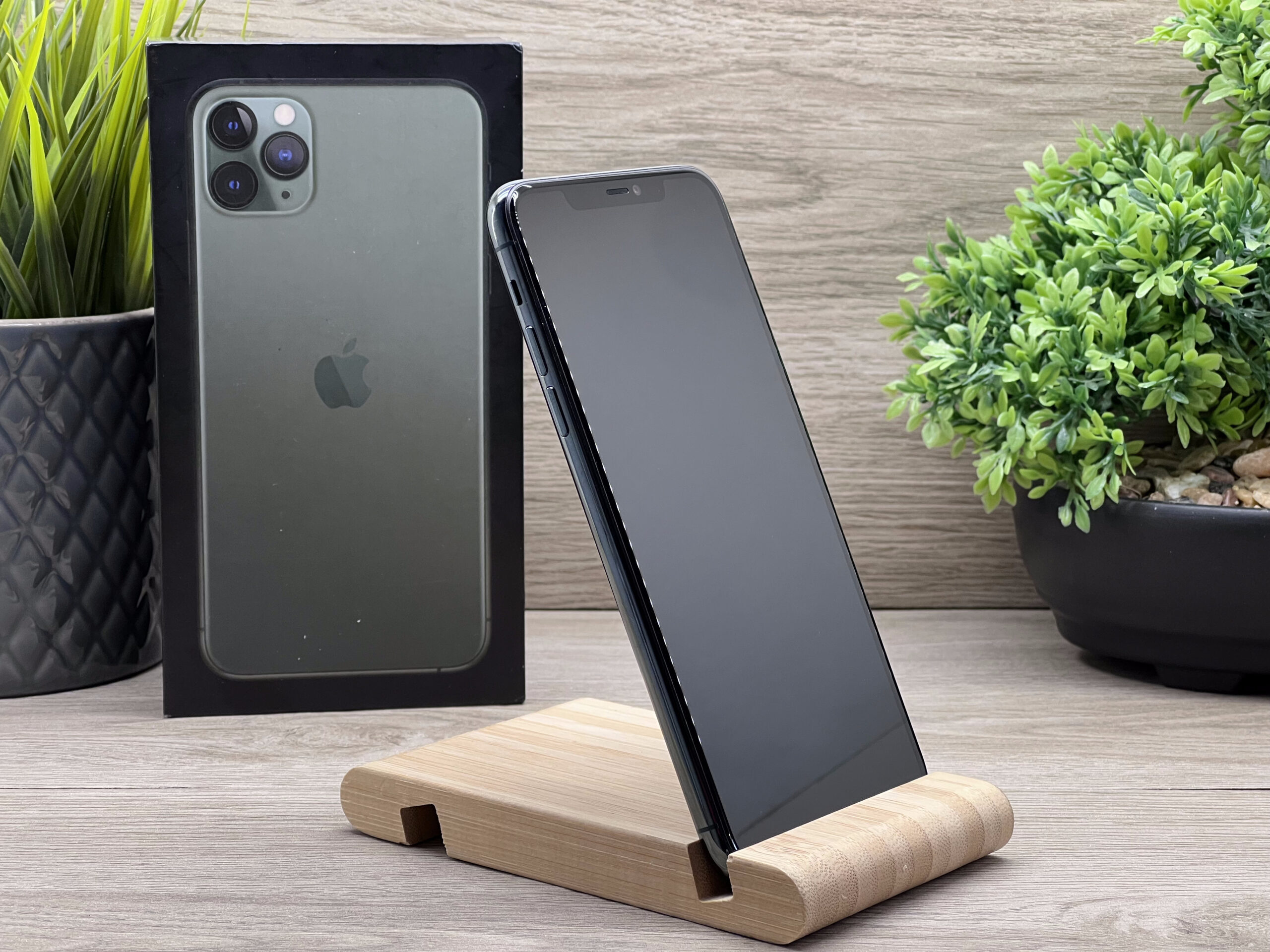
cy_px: 476
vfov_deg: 19.1
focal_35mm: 77
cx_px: 635
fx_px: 2825
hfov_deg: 25.3
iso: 125
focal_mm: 9
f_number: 2.8
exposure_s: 1/99
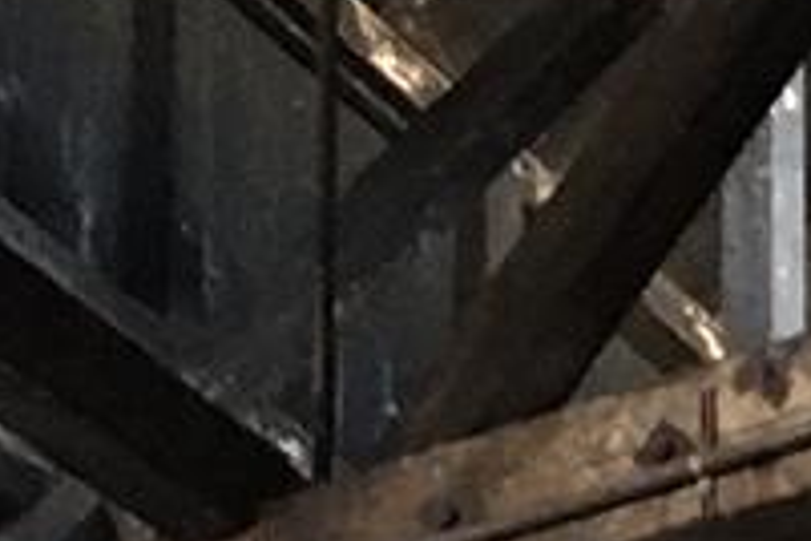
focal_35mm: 240
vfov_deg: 5.1
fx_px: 5406
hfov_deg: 8.5
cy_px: 2103
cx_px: 763
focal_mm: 4.15
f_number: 2.2
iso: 200
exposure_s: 1/17
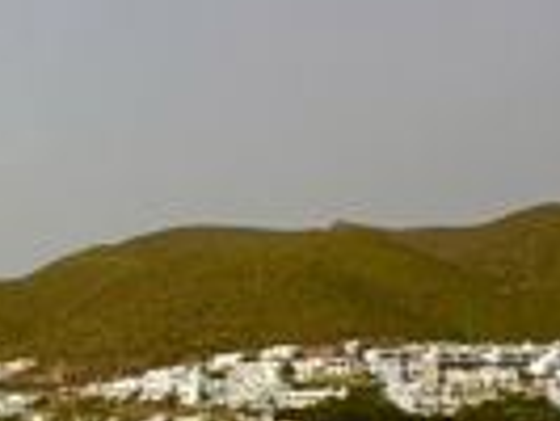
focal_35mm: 74
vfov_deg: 19.1
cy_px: 467
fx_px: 1198
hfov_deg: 16.1
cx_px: -705
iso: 50
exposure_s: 1/5291
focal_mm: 2.22
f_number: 2.2
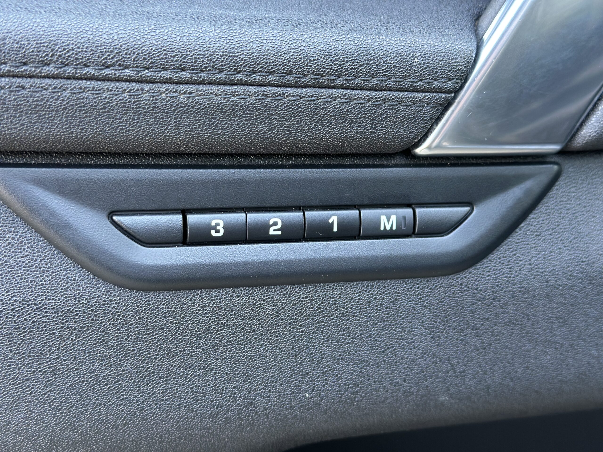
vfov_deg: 30.3
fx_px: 836
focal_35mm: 48
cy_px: 226
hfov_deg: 39.7
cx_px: 302
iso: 250
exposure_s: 1/60
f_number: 1.78
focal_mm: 6.86
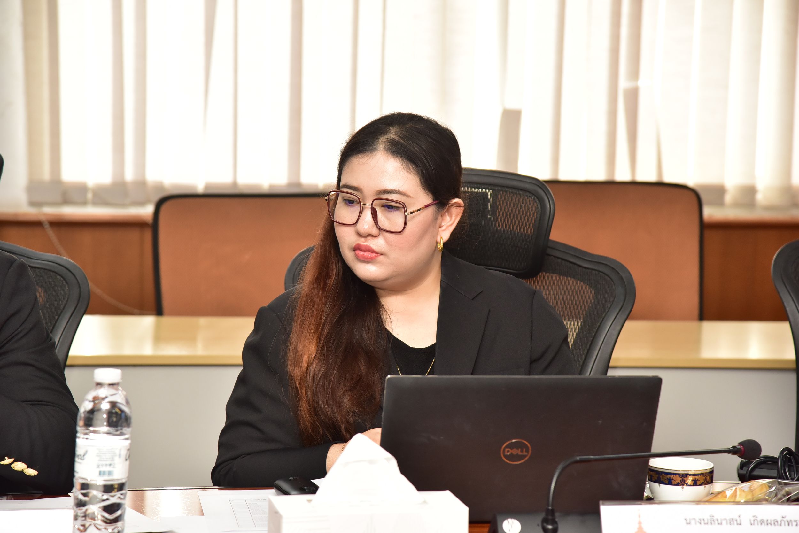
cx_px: 400
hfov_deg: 17.1
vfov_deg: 11.4
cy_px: 266
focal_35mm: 120
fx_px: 2664
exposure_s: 1/100
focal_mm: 120
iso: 1600
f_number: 5.6
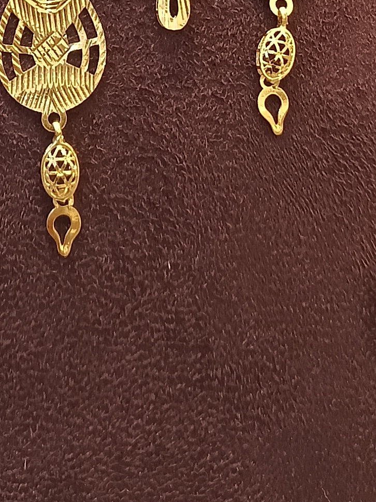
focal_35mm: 91
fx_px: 1318
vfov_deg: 19.0
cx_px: 104
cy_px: -246
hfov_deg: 16.2
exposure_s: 1/100
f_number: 1.8
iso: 160
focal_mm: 3.61
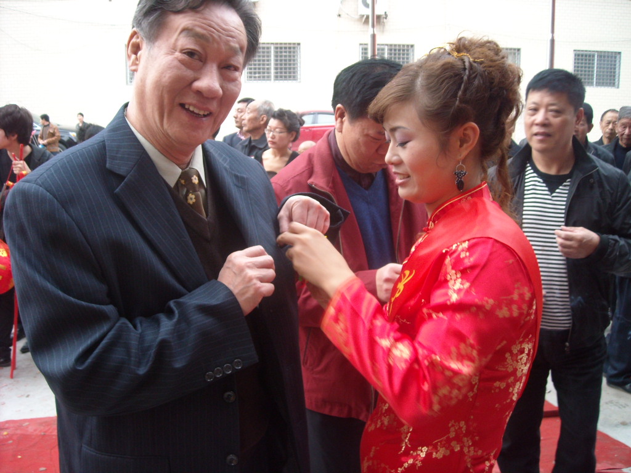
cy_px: 236
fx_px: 638
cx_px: 316
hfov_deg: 52.6
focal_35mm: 35
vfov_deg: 40.7
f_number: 2.8
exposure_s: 1/60
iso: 161
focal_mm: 5.7
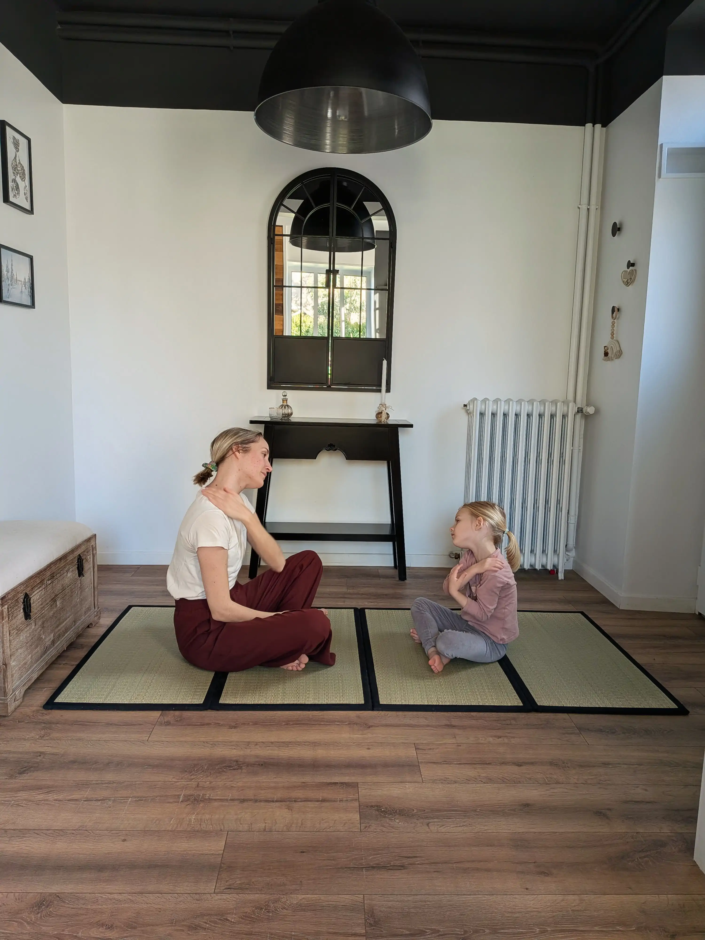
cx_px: 352
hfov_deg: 56.8
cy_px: 470
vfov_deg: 71.6
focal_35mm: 24
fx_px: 652
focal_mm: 4.53
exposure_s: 1/156
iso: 33
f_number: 1.7
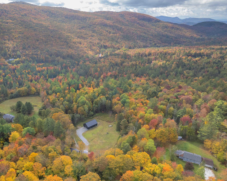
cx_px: 88
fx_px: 175
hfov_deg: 65.3
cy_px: 90
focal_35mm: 26
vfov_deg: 54.9
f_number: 2.8
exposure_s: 1/80
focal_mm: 8.38
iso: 200
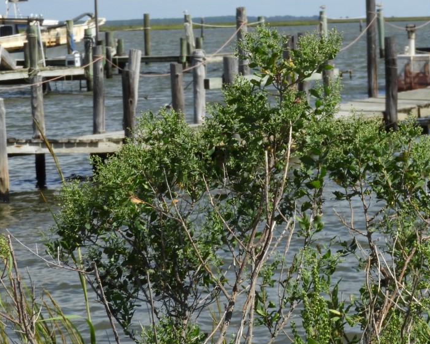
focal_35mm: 161
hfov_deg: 11.9
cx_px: 399
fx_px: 2050
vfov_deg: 9.6
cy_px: 52
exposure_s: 1/800
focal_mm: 14.3
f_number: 4.5
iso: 100
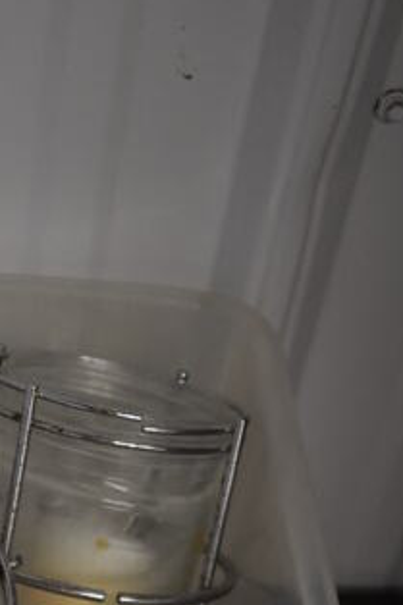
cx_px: -91
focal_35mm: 100
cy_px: 776
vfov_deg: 18.9
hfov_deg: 13.2
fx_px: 1689
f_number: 3.8
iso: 1800
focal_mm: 23
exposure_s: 1/125
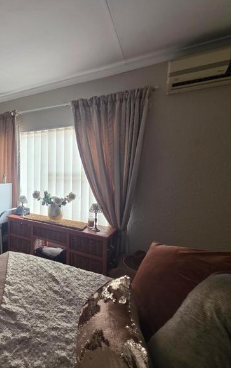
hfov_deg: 50.8
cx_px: 3
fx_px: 191
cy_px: 178
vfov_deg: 87.9
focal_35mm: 19
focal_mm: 2.2
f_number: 1.9
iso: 160
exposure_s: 1/50
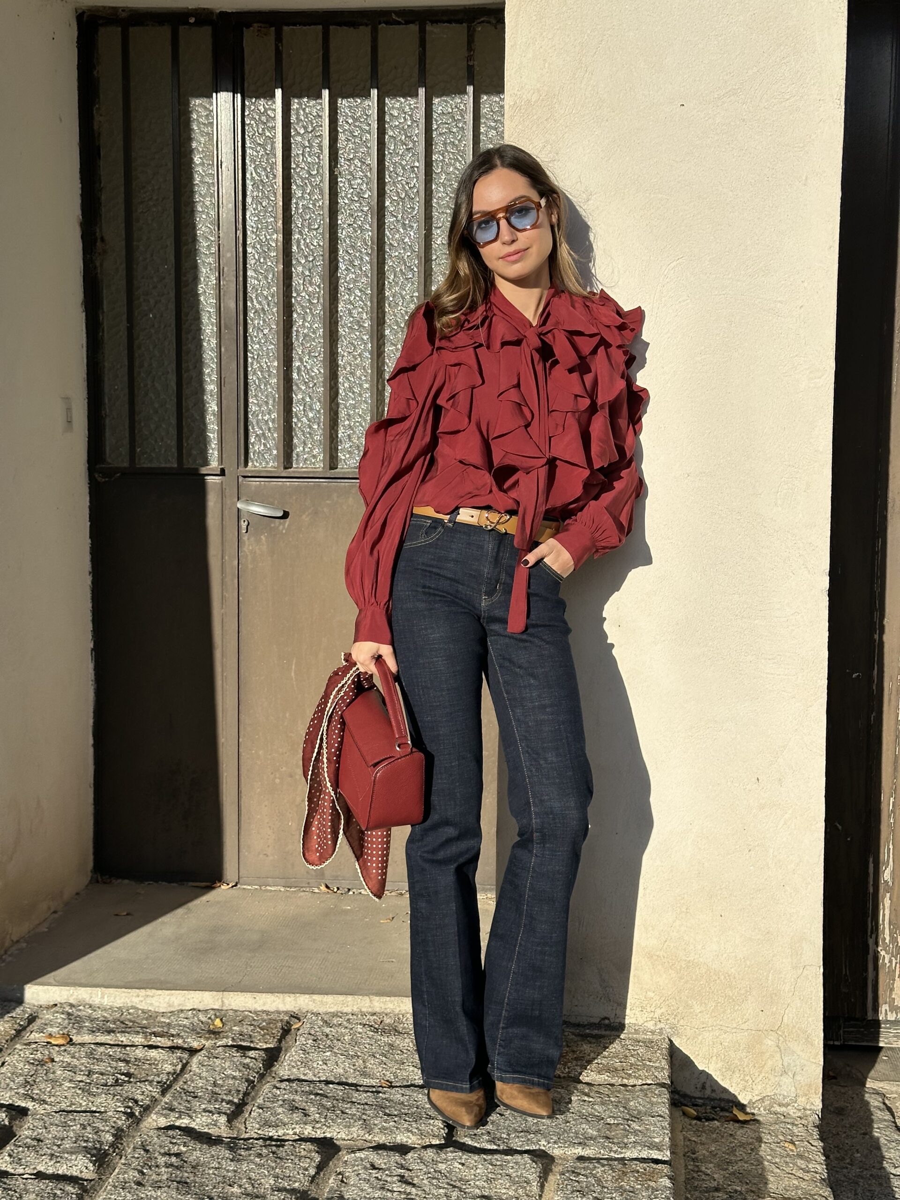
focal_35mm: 48
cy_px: 600
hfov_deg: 30.3
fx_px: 1664
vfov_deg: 39.7
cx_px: 450
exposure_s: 1/5882
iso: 64
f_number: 1.78
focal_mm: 6.86
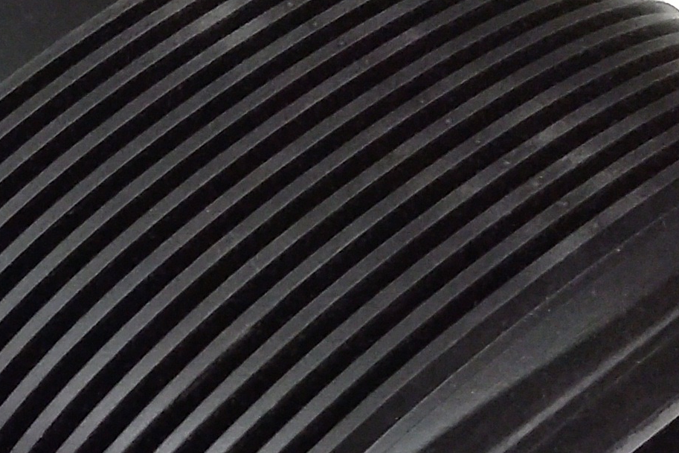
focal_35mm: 119
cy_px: 475
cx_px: -97
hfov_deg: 16.6
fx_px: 2245
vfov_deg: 11.4
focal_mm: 3.4
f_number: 2.4
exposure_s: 1/15
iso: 400
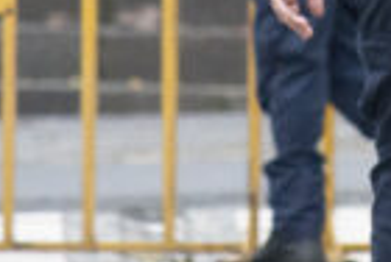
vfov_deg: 0.7
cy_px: -146
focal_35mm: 1942
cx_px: 330
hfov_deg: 1.1
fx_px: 21137
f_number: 5.6
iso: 3200
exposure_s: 1/400
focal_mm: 260
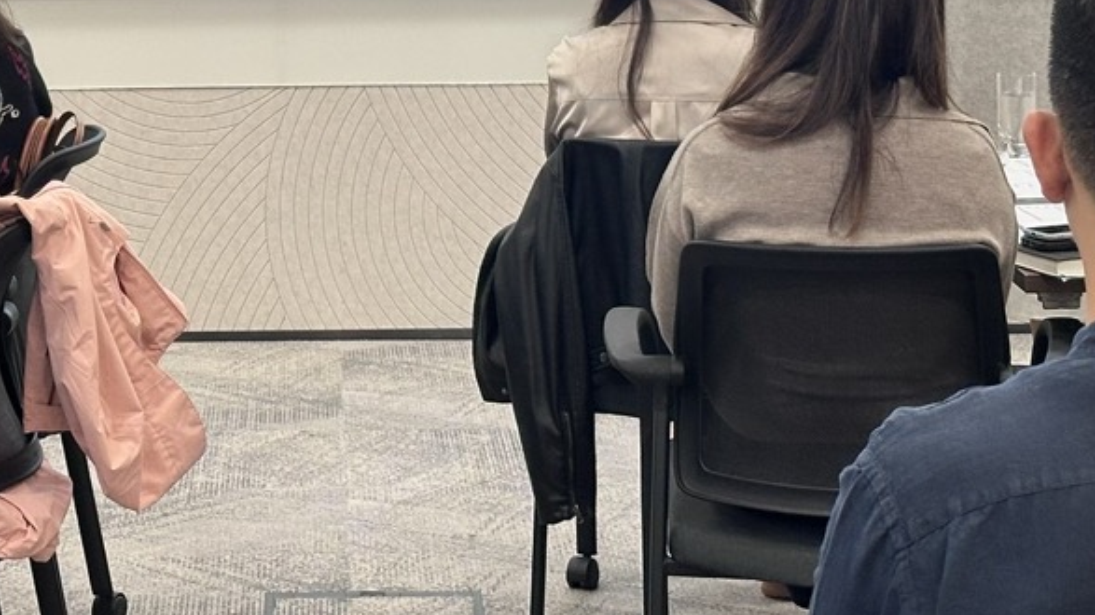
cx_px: 259
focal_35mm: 114
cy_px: -136
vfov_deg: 10.4
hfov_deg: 18.7
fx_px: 3310
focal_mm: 6.86
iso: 100
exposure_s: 1/60
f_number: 1.78
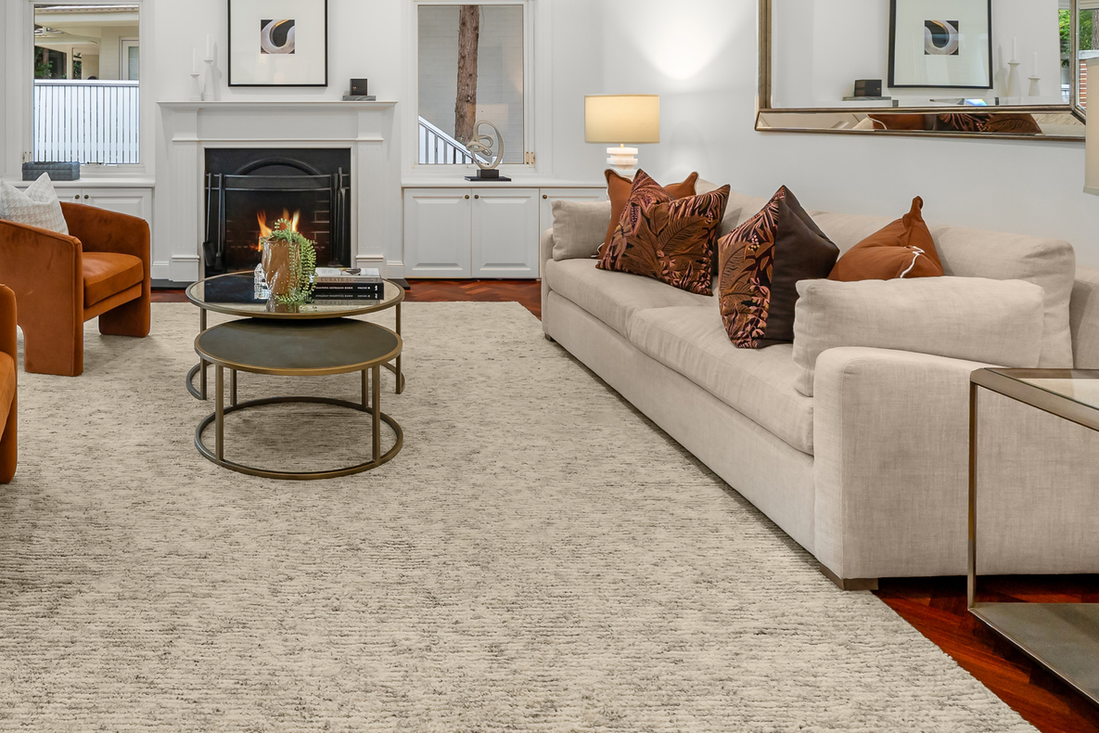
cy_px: 123
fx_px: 824
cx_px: 279
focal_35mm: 27
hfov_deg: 63.6
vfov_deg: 45.0
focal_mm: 16
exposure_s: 1/2
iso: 400
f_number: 11
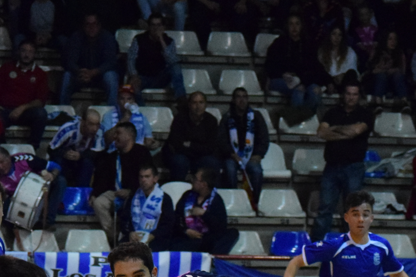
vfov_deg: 4.4
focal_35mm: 314
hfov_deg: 6.6
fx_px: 3632
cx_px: 278
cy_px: 330
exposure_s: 1/640
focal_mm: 75
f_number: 4.2
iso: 6400
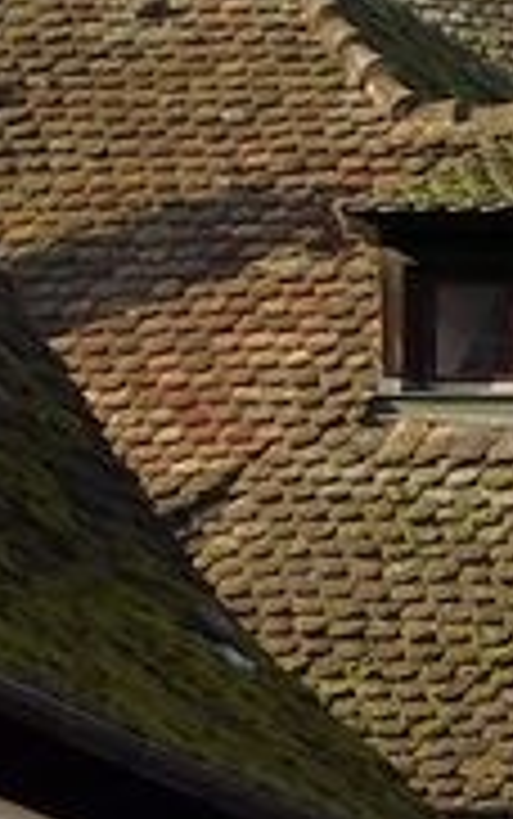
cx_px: 3118
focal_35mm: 340
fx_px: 7594
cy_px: 2077
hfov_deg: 3.4
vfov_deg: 5.9
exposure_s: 1/250
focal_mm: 38
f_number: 11
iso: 200
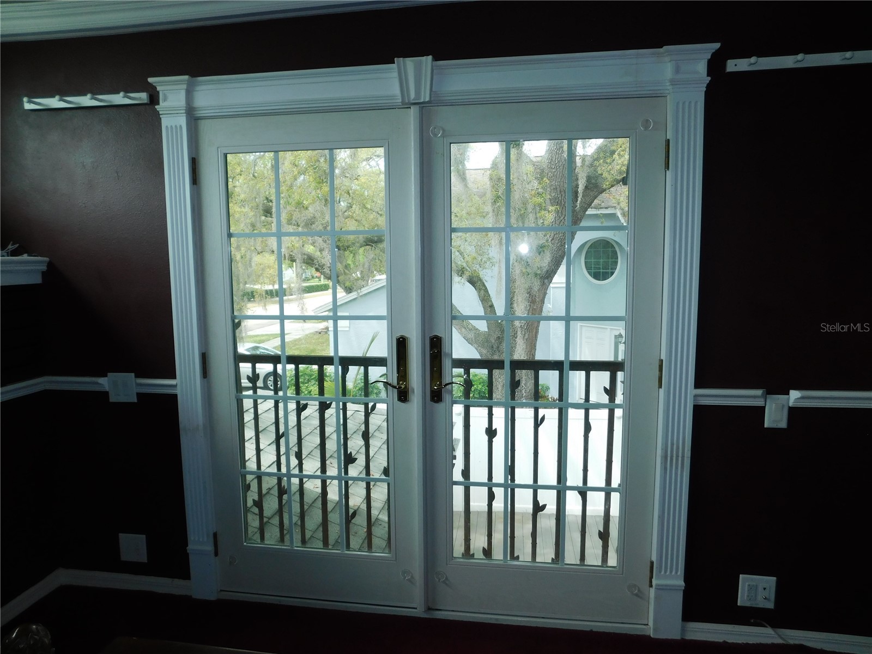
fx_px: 579
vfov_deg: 58.9
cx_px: 436
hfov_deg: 73.9
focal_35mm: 23
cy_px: 327
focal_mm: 4
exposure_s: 1/160
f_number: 3
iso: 125
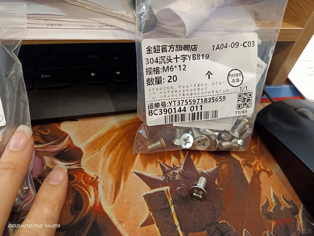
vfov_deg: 54.9
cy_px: 118
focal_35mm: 25
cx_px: 157
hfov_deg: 69.4
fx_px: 227
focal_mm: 4.71
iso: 894
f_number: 1.79
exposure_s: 1/33.3
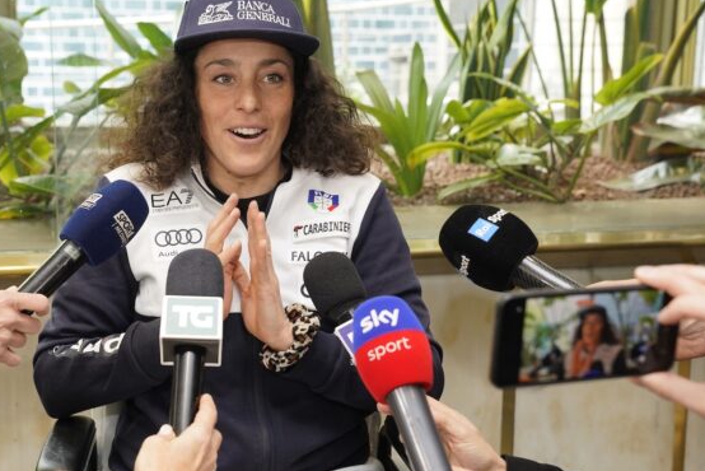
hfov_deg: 33.9
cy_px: 250
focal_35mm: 59
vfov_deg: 23.0
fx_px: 1156
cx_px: 328
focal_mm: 47
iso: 1600
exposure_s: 1/250
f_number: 4.5
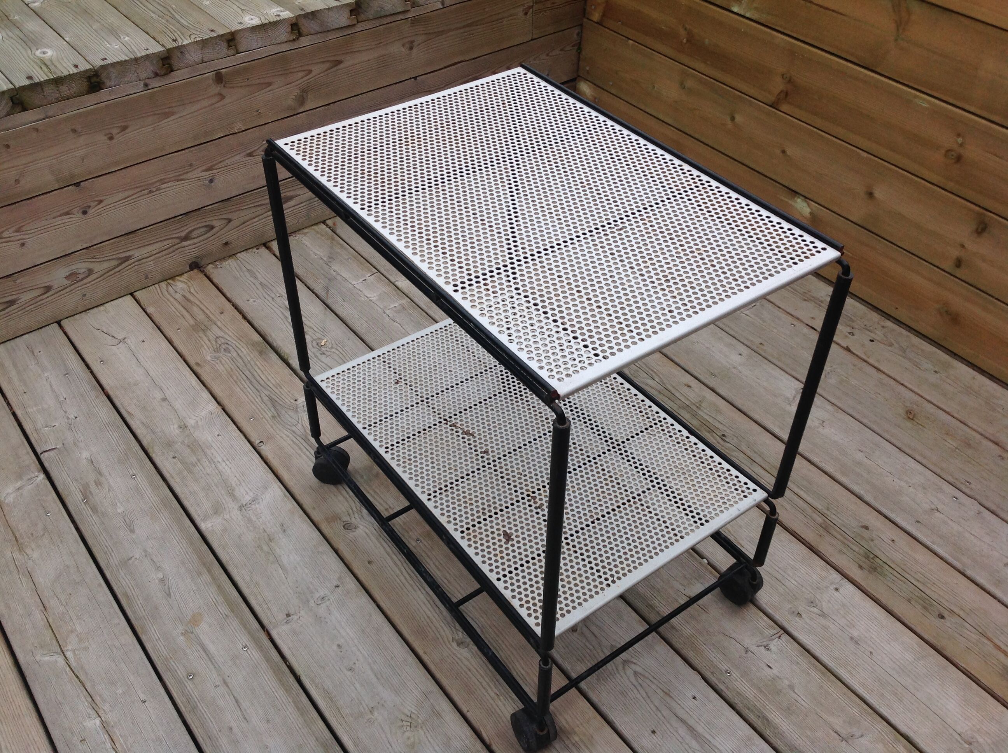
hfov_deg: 52.7
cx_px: 504
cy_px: 376
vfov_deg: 40.6
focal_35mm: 35
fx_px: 1018
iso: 50
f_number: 2.4
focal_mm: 4.28
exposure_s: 1/1890
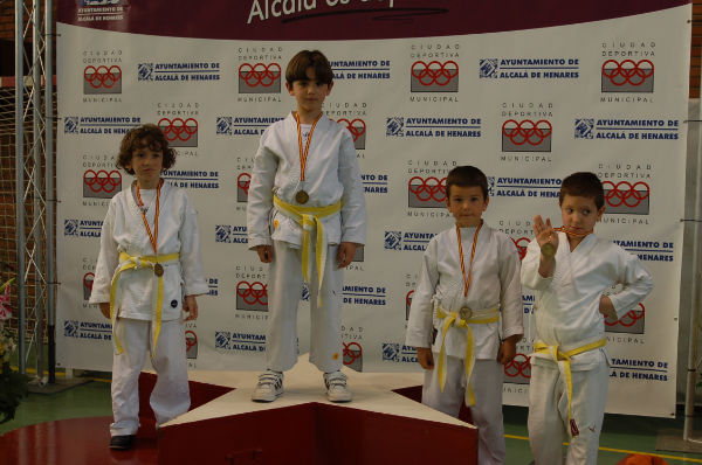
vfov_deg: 23.7
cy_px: 232
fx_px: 1110
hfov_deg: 35.1
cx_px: 351
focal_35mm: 57
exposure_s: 1/60
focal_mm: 38
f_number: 4
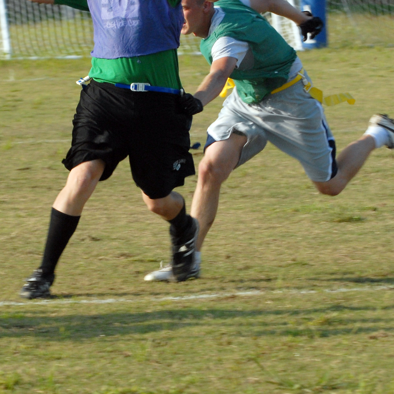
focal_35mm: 229
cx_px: 197
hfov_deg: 7.6
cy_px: 136
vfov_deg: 7.6
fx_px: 2949
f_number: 8
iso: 320
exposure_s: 1/200
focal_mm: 120
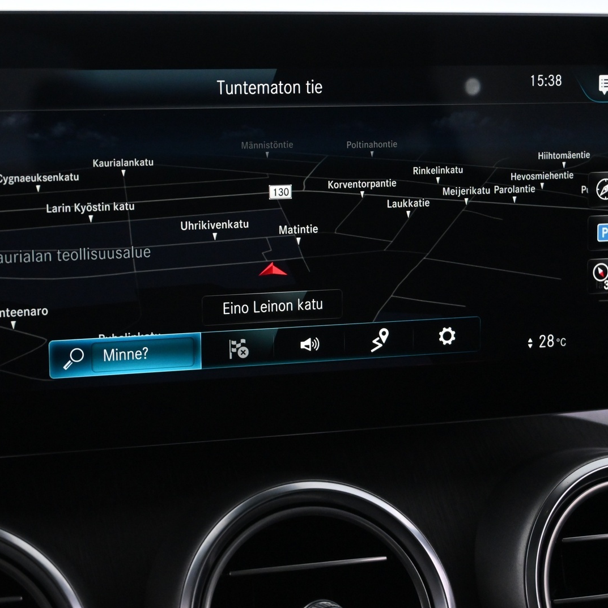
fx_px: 1530
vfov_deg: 22.5
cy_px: 303
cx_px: 239
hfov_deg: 22.4
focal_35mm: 77
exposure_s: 1/60
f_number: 5.6
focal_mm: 40
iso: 3200
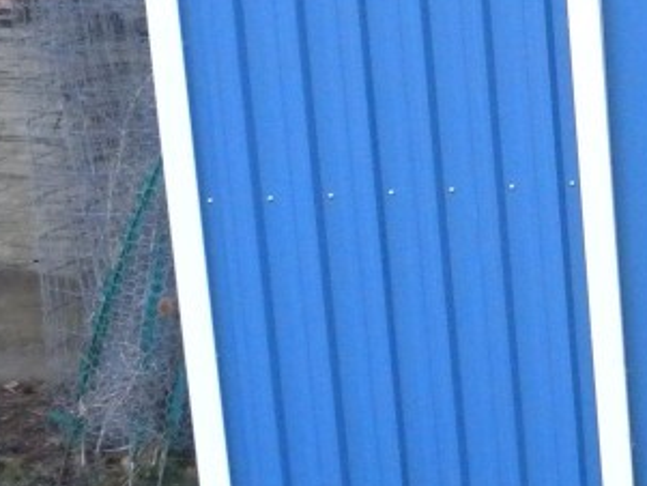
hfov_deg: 15.0
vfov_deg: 11.8
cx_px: 815
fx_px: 2356
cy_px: 256
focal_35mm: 126
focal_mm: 6.6
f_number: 3.5
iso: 452
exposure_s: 1/144
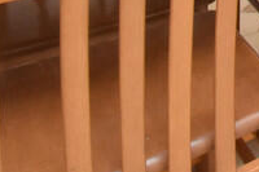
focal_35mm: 77
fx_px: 554
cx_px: 505
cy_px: -267
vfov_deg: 12.7
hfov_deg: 18.4
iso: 2800
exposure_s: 1/60
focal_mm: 10
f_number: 16
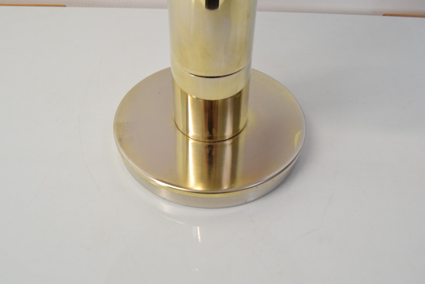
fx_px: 461
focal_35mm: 39
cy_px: 142
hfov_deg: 49.5
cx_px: 212
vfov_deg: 34.3
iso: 1600
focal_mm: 26
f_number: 6.3
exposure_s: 1/160
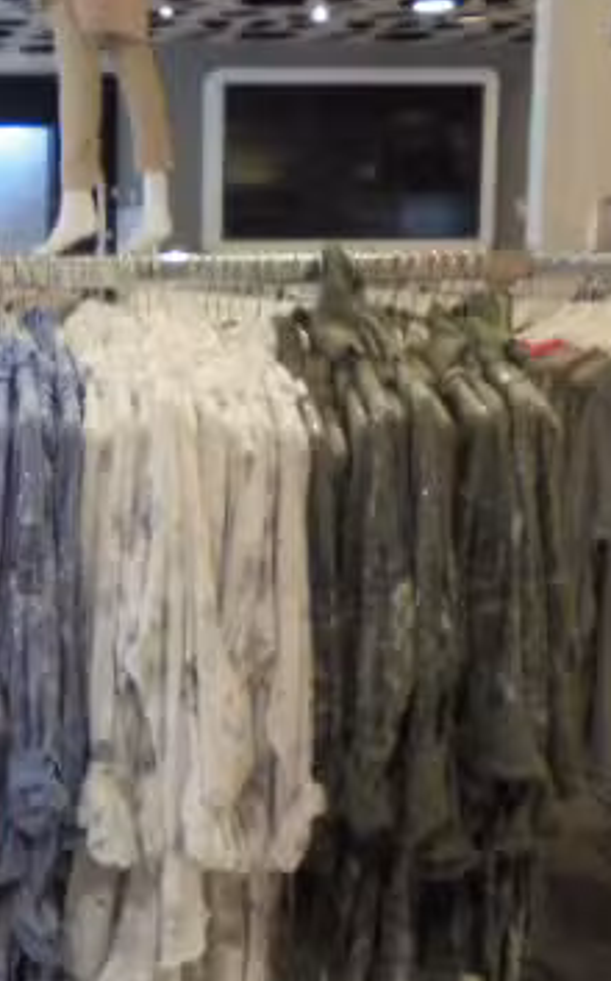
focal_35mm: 50
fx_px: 1335
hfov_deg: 23.2
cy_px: 450
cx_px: -158
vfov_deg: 40.3
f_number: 3.5
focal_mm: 4.6
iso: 250
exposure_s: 1/40
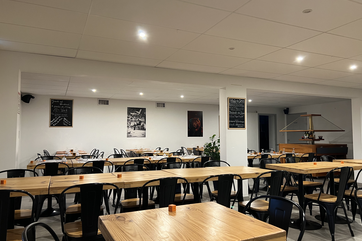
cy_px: 118
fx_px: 282
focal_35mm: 28
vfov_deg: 46.4
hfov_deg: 65.5
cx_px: 186
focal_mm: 5.7
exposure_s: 1/50
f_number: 1.5
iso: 250
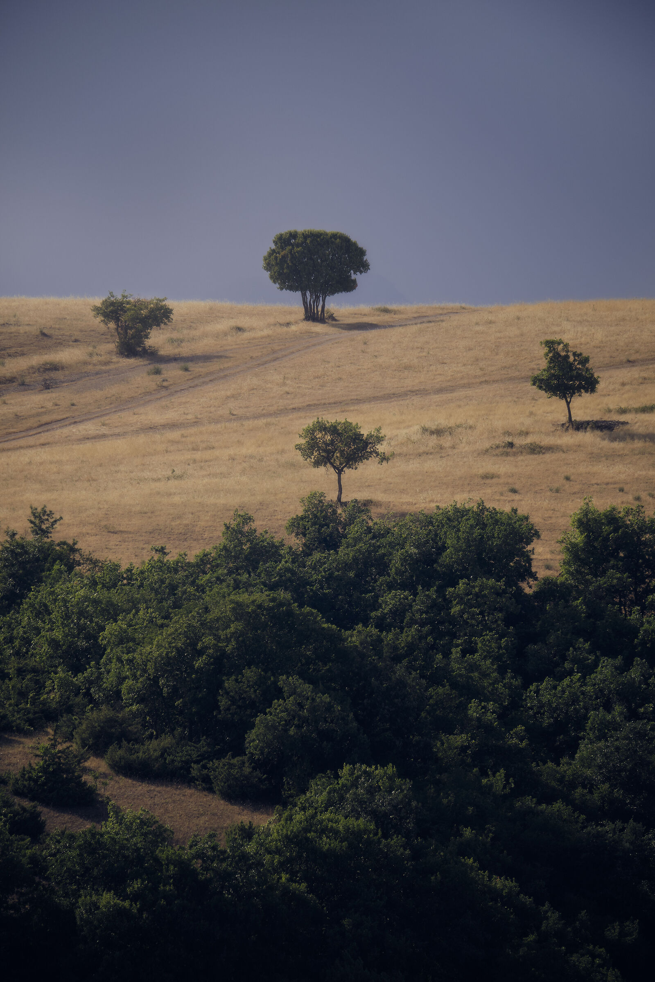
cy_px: 491
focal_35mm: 345
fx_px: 9415
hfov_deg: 4.0
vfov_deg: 6.0
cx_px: 328
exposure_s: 1/500
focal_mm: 230
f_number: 8
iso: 200
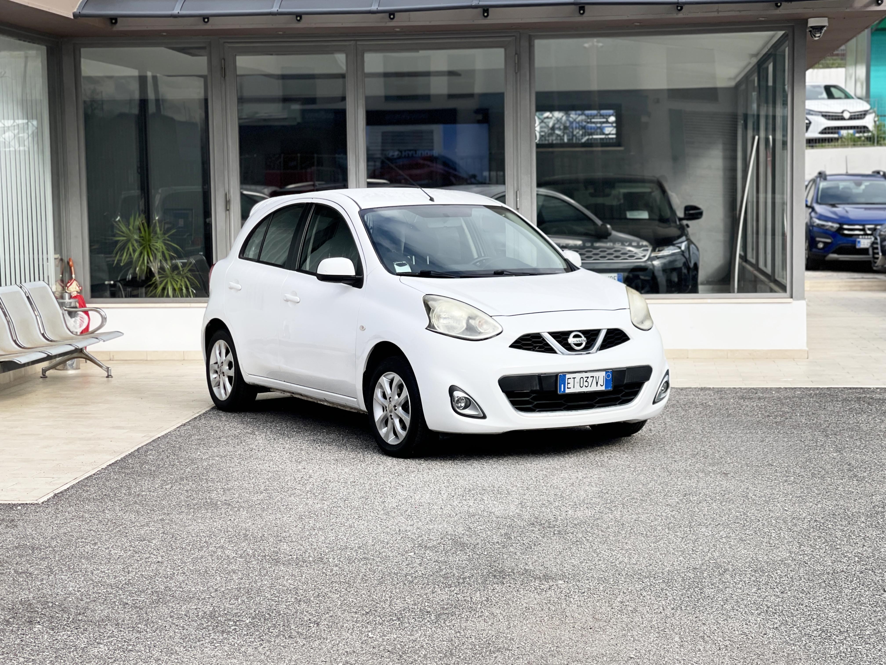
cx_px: 443
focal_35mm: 64
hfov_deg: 30.3
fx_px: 1638
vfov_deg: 22.9
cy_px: 332
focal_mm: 7.5
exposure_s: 1/1155
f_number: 2.2
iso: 32
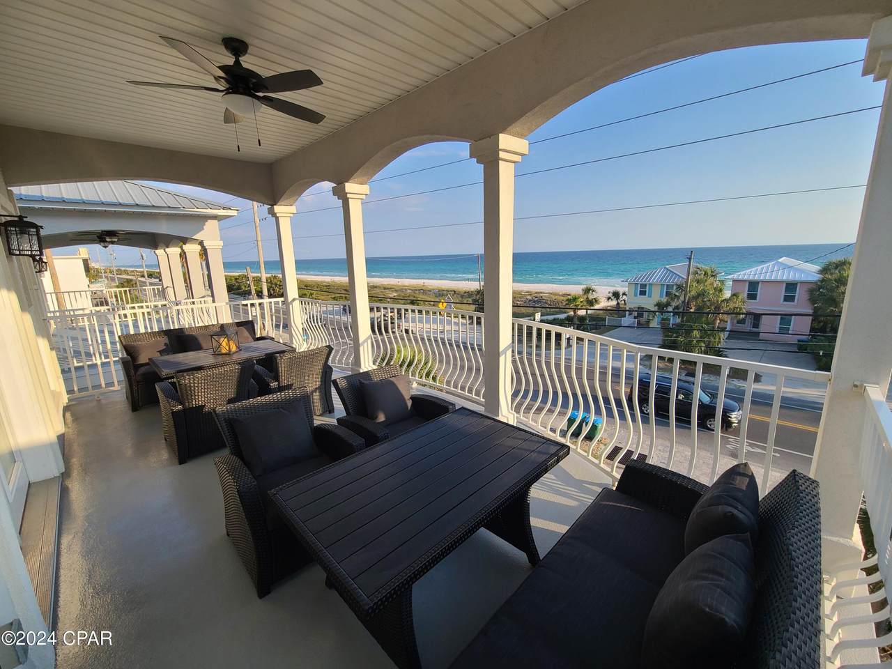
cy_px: 334
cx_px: 446
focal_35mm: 13
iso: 50
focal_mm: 2.2
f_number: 2.2
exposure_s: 1/950
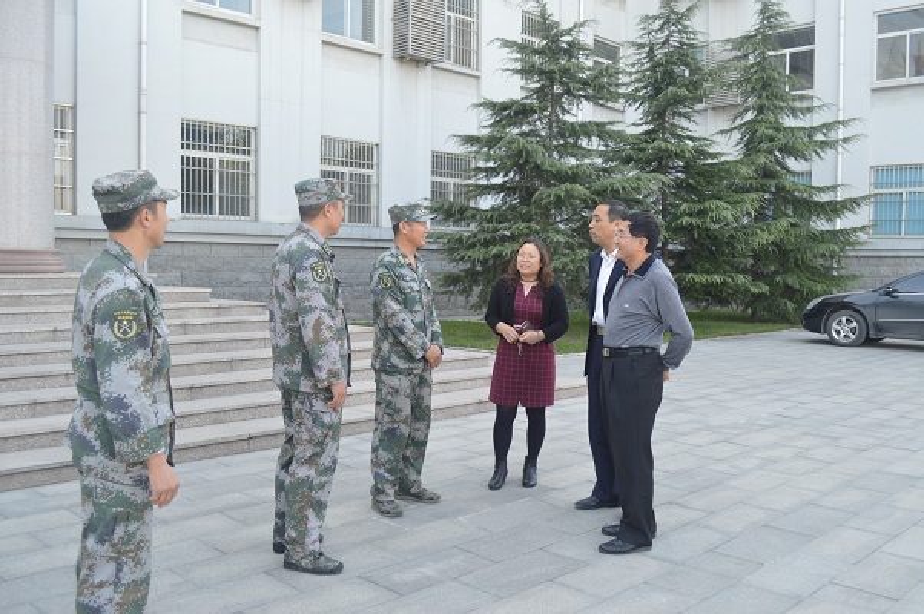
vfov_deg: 39.9
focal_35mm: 33
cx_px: 462
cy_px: 307
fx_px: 846
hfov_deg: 57.3
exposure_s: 1/125
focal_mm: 22
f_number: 5.6
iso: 320
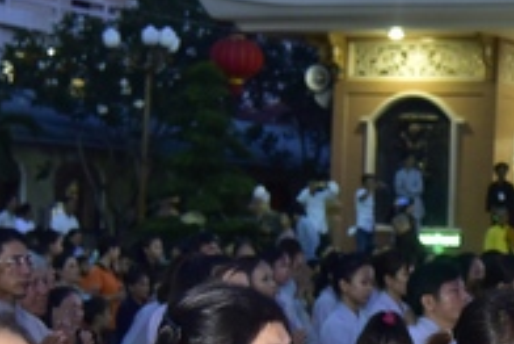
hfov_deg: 15.9
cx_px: 511
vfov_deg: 10.8
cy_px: 323
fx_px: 1800
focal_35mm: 126
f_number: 4
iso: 1000
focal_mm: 38
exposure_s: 1/20
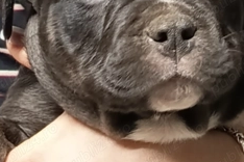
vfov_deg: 6.5
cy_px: 86
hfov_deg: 9.7
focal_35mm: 212
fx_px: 1437
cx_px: 133
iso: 800
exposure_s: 1/25
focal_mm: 5.27
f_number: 1.7
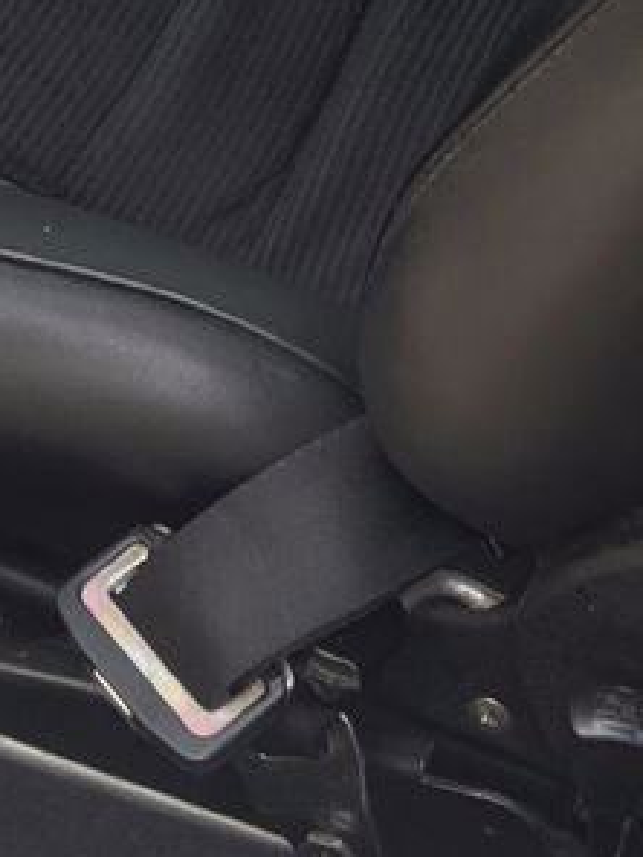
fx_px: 2972
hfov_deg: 12.2
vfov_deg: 14.8
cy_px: -583
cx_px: 41
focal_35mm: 120
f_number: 1.5
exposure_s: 1/533
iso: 50
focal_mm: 5.7
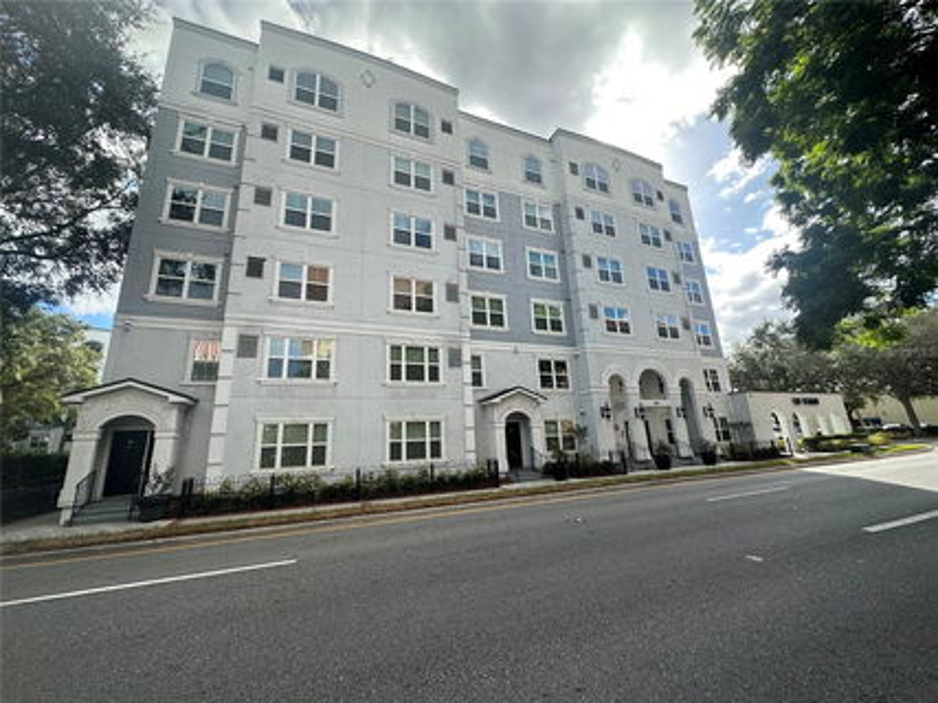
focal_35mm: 14
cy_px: 352
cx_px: 469
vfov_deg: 85.6
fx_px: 379
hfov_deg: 102.1
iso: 50
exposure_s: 1/849
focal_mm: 2.22
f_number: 2.2
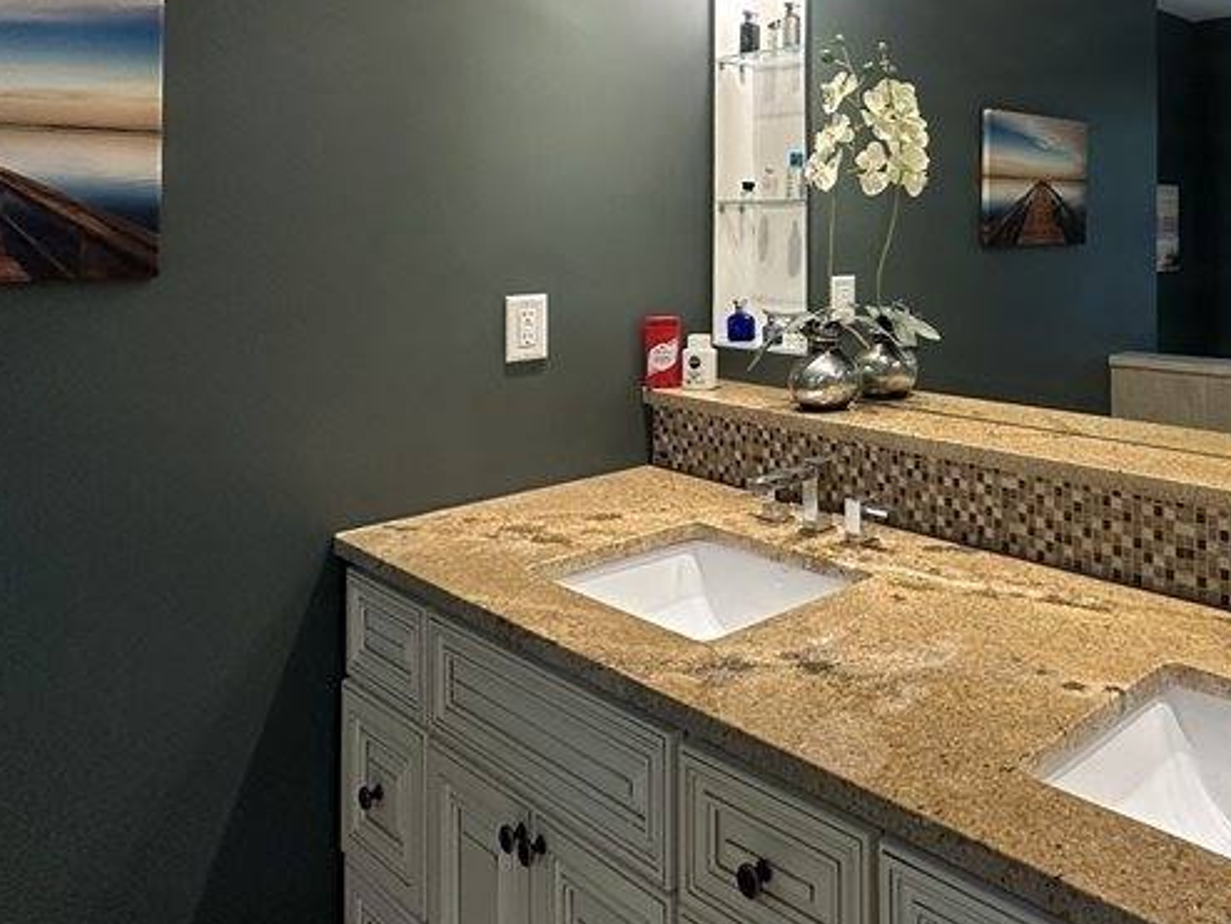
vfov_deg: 46.3
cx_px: 1064
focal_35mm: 29
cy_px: 214
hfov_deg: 55.1
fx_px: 1032
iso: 250
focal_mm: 2.22
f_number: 2.2
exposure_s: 1/120
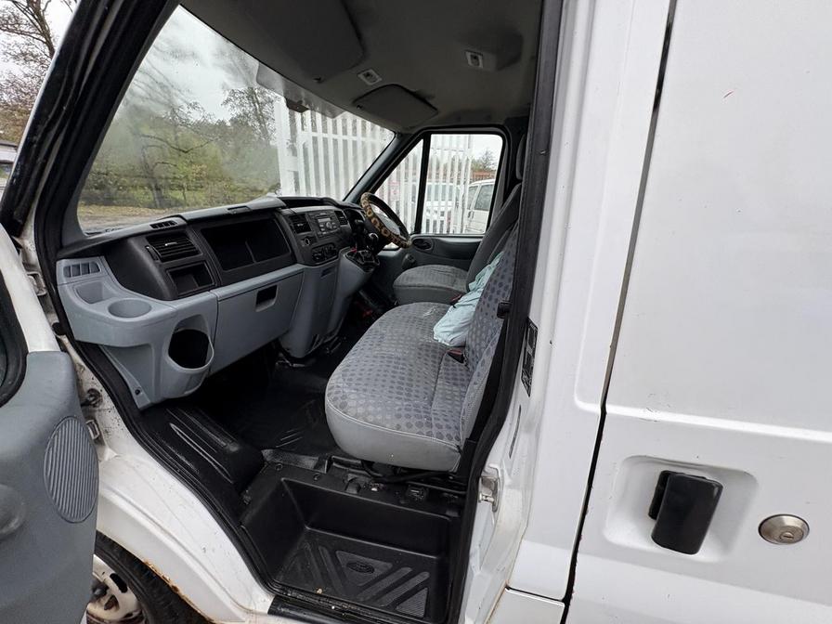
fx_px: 336
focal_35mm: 14
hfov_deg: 102.1
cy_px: 312
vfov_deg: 85.7
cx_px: 416
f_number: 2.2
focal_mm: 2.22
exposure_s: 1/99
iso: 64
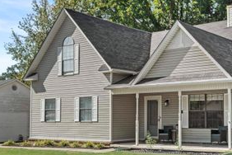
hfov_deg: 35.0
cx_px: 188
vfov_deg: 24.5
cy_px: 100
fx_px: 354
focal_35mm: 55
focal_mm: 20.9
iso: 200
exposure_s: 1/50
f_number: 8
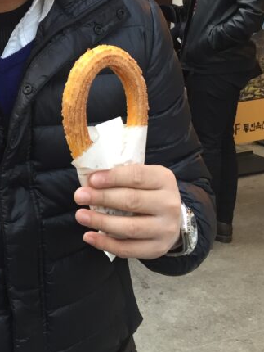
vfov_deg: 27.2
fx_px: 701
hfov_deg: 20.4
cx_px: -22
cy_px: 35
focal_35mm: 69
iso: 32
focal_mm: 4.15
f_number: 2.2
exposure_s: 1/40
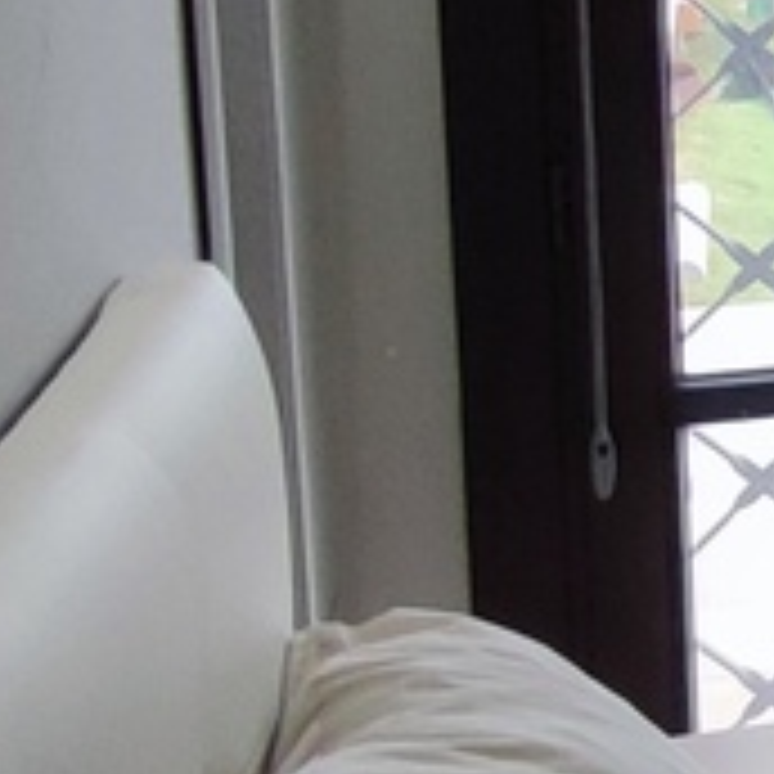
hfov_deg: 12.4
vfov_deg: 16.3
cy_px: 58
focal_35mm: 105
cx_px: 1948
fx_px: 2656
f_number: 2.2
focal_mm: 1.65
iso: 189
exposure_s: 1/60
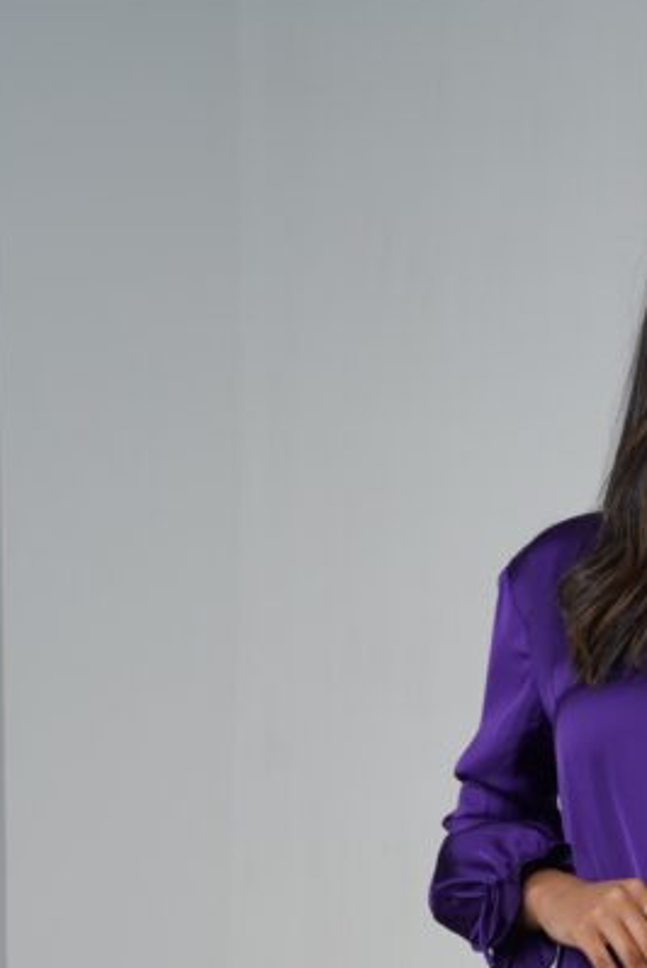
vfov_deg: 18.3
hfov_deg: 12.8
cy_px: 1184
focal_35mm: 105
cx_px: 722
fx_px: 2832
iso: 125
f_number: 10
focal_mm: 41.1
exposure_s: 1/125
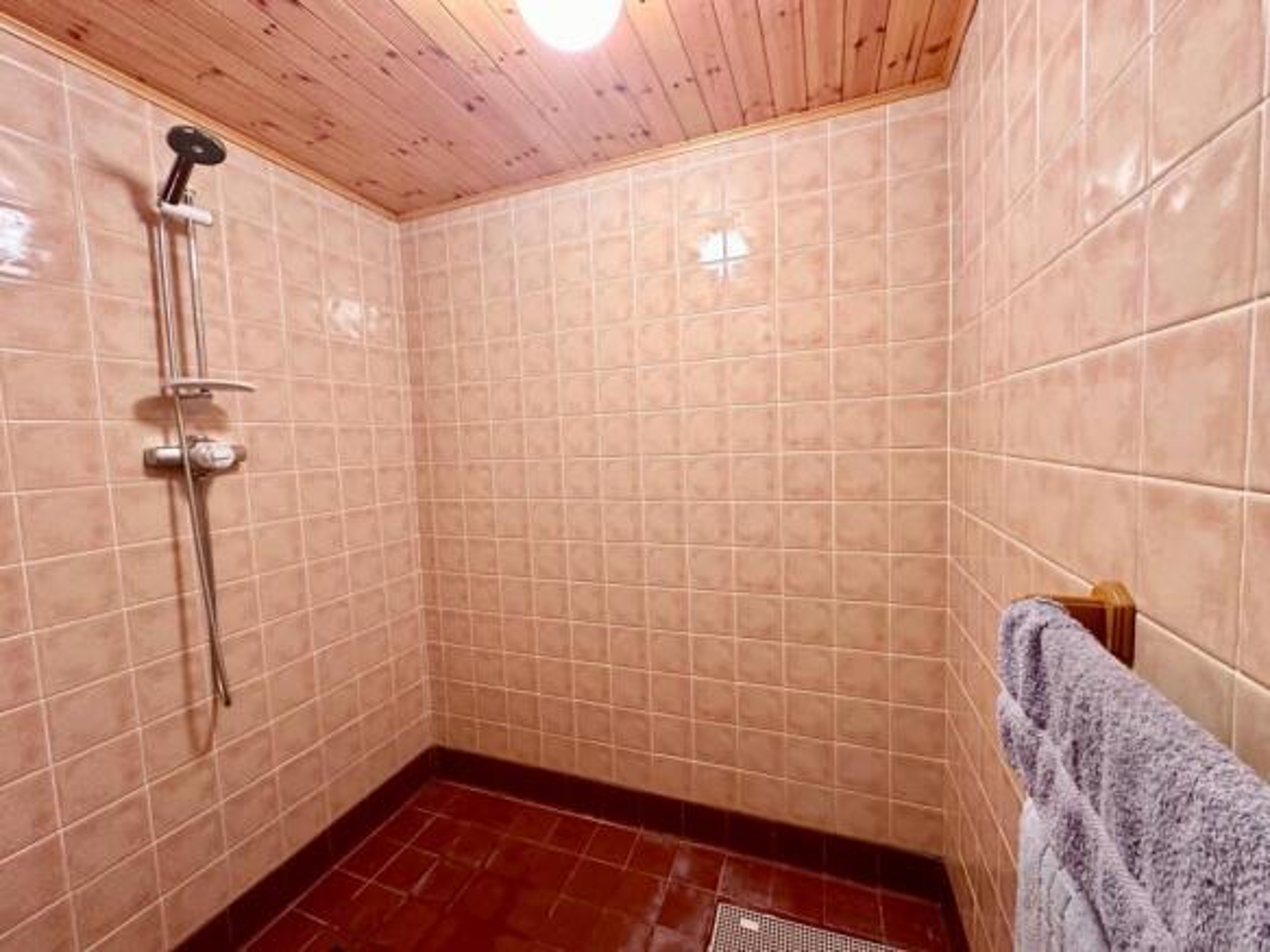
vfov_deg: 85.7
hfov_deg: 102.1
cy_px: 476
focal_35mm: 14
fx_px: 514
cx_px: 635
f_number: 2.2
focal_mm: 2.22
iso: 250
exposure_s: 1/50
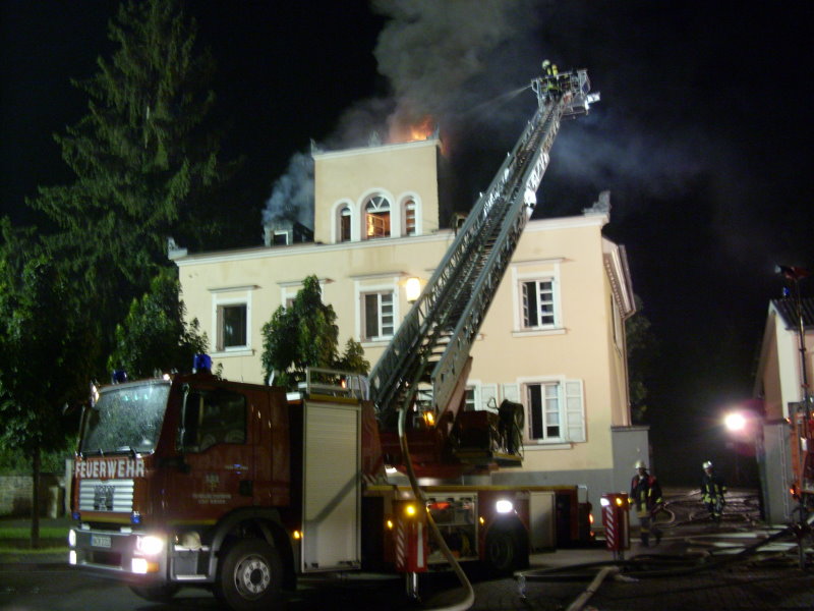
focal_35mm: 38
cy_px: 306
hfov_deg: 49.0
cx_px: 407
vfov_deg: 37.7
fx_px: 894
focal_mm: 6.3
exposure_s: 1/12
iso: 300
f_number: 2.8
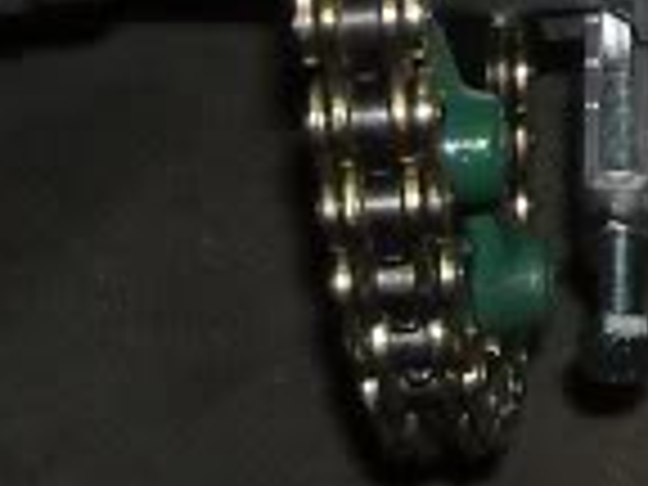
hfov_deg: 9.5
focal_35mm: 194
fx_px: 3632
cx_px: 1318
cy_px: -788
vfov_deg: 7.1
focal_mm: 5.7
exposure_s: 1/60
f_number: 2.8
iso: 200
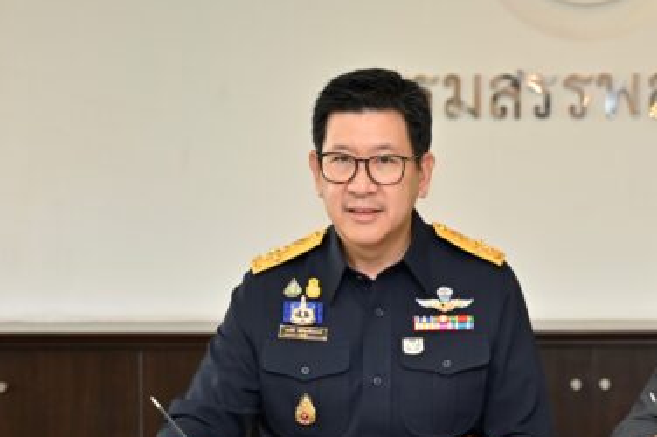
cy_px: 205
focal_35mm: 92
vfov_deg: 14.8
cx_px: 573
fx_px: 1677
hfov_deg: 21.7
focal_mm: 45
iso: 800
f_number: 2.8
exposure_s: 1/160
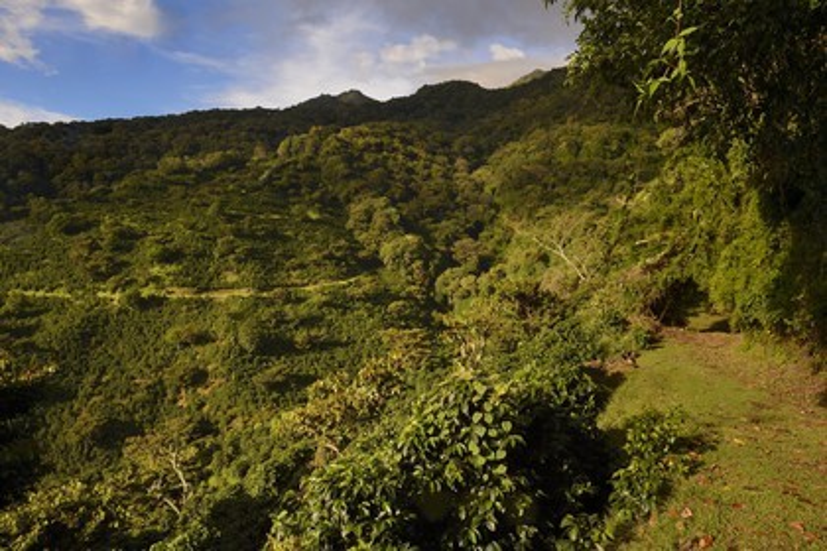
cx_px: 414
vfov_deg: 53.1
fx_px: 551
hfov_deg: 73.7
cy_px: 276
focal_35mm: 24
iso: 400
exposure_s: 1/250
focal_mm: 24
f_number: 14
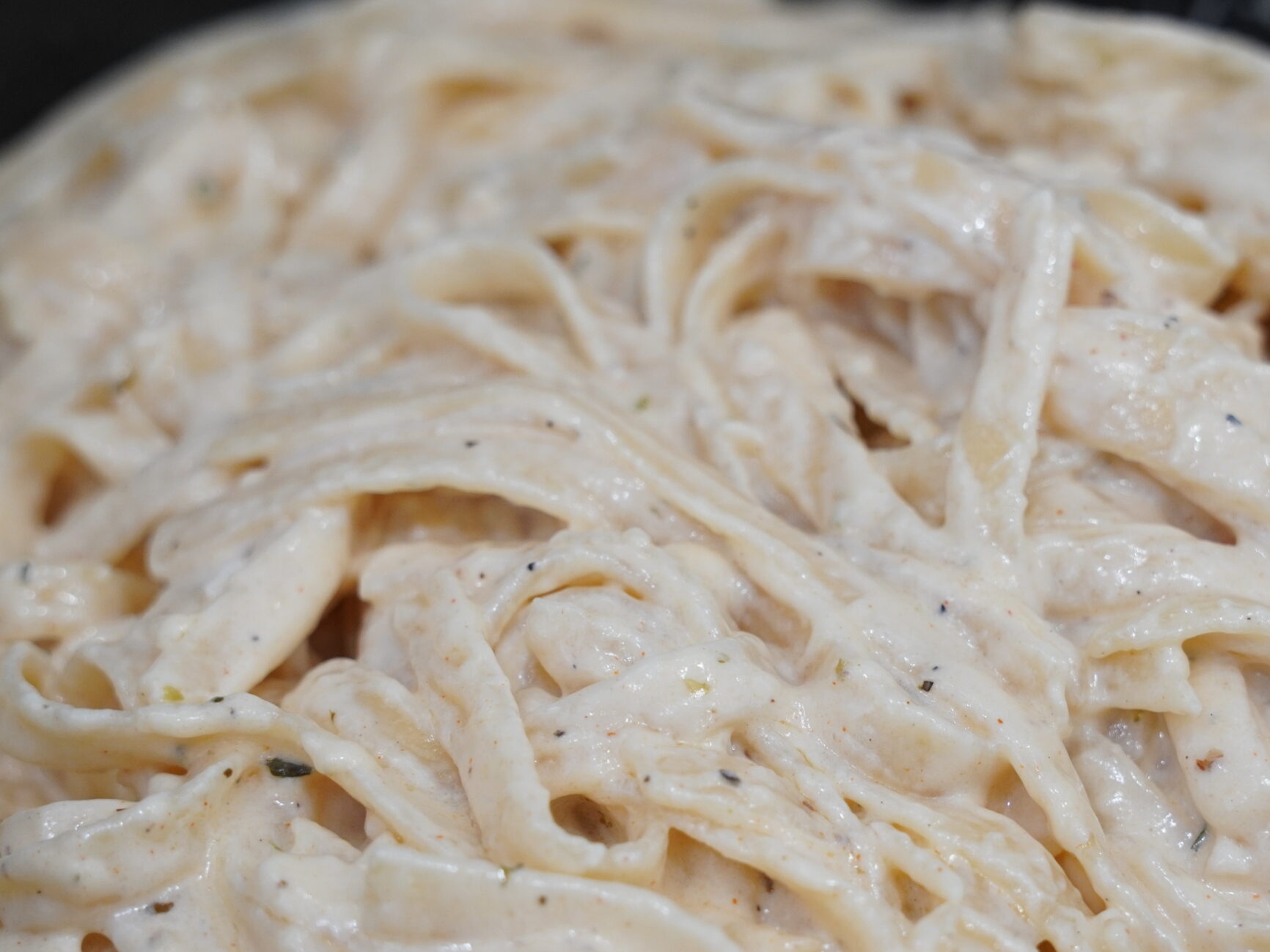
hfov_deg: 23.9
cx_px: 810
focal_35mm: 82
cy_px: 579
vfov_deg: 18.0
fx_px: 2995
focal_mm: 38.3
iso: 800
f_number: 4
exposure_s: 1/80
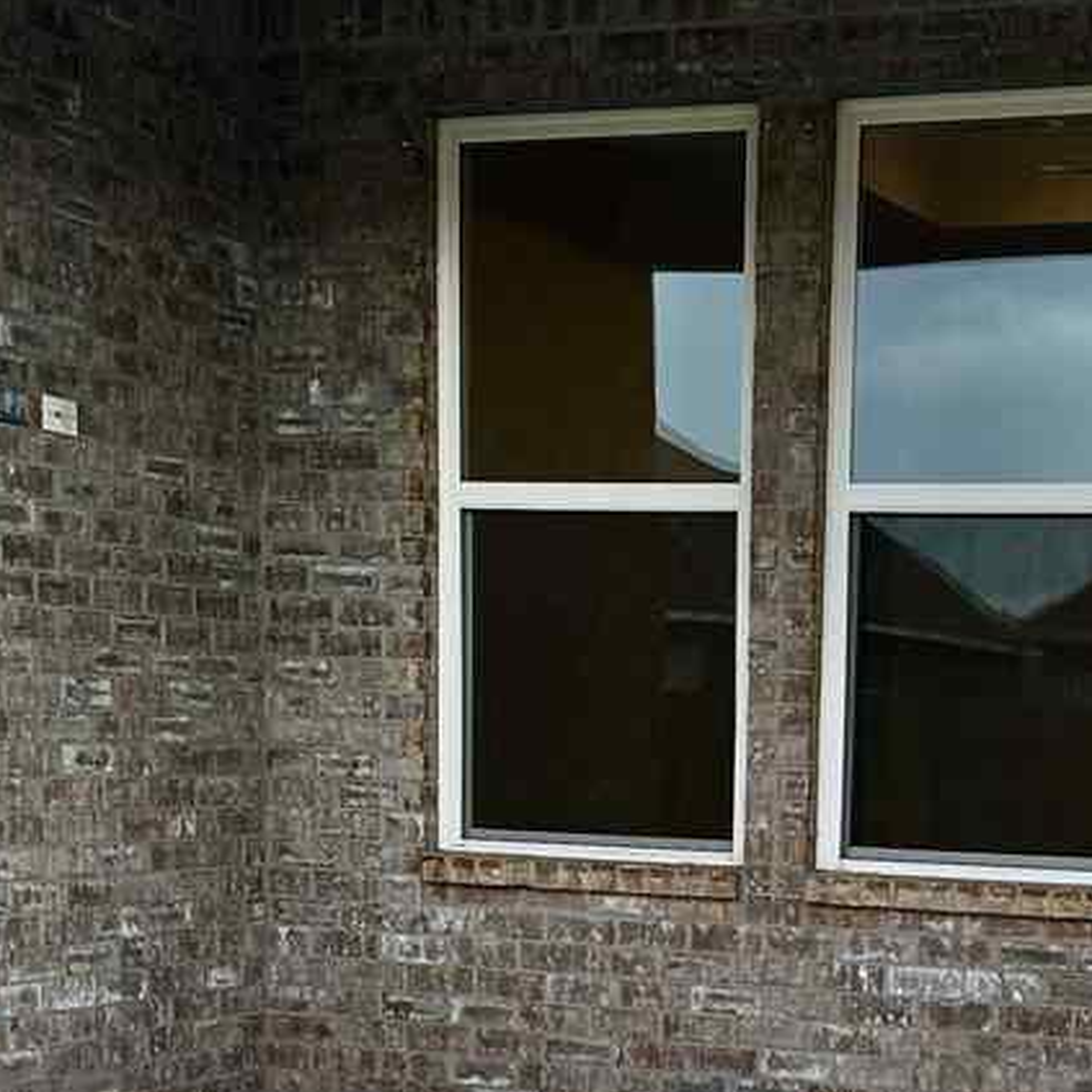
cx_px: 919
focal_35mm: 77
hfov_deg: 22.1
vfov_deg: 21.6
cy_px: 1131
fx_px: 2748
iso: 80
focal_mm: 6.86
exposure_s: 1/564
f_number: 1.78
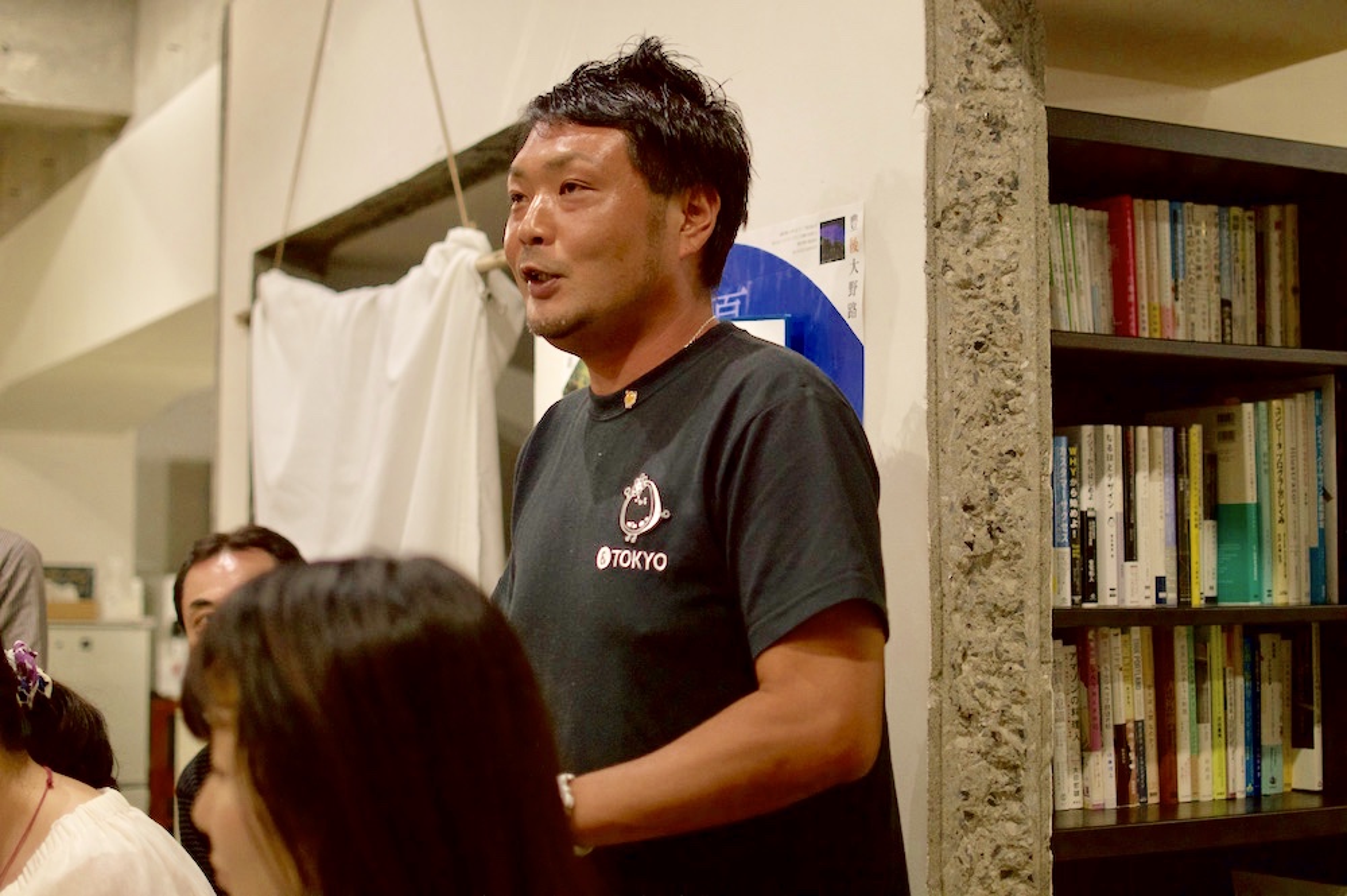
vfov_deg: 25.7
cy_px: 448
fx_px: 1963
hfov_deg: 37.9
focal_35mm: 52
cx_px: 674
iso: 800
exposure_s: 1/100
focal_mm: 35
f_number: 2
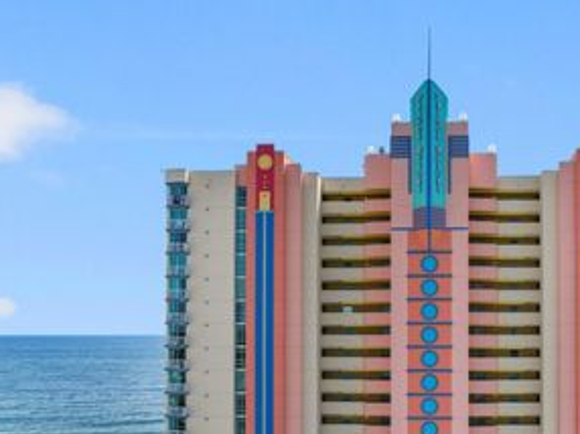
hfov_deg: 48.5
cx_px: 424
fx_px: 619
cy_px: 321
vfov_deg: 37.7
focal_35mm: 37
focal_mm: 8.38
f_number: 2.8
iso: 140
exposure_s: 1/500
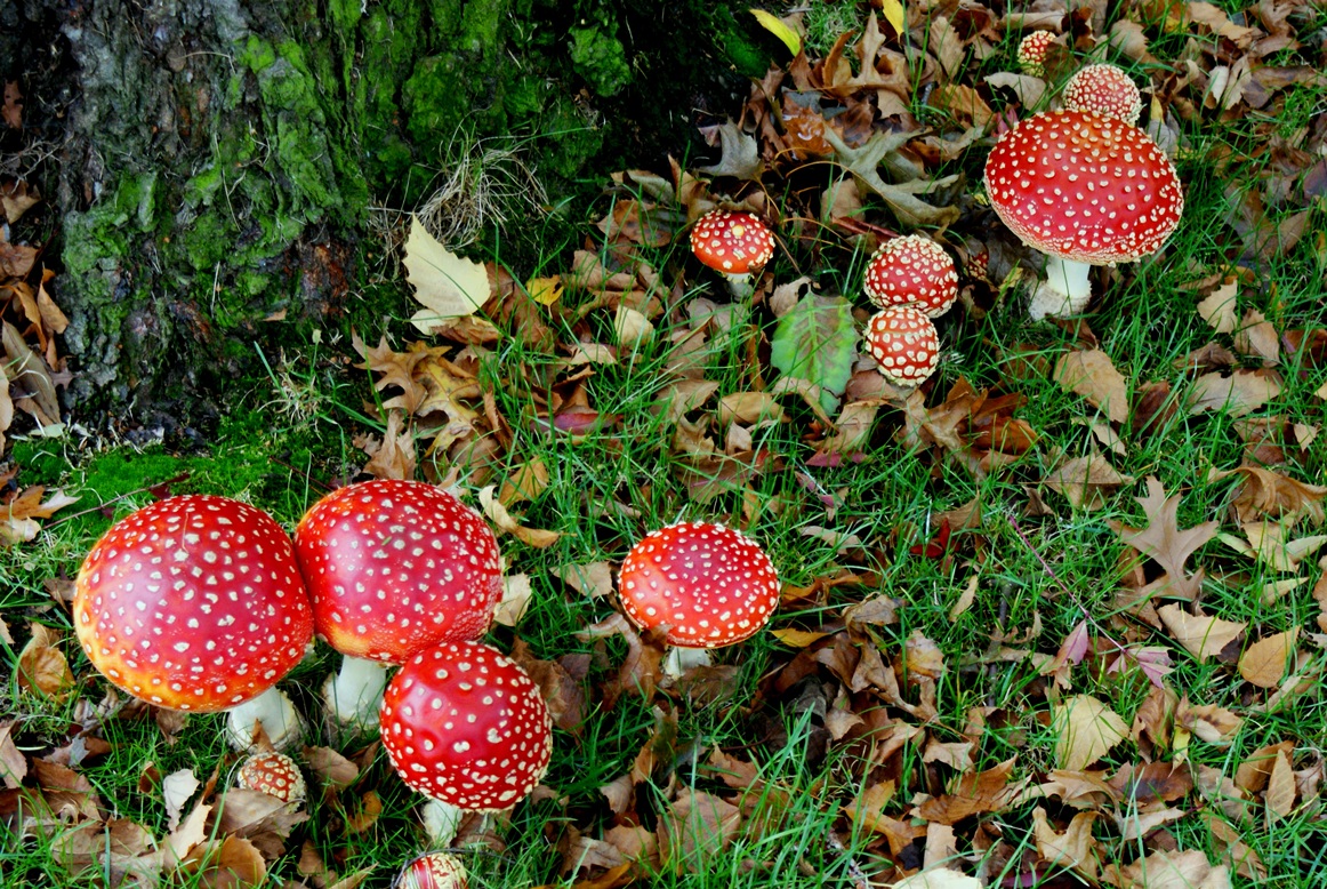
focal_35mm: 82
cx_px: 664
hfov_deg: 24.6
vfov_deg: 16.6
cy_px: 444
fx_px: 3045
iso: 400
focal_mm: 55
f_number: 5.6
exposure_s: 1/100
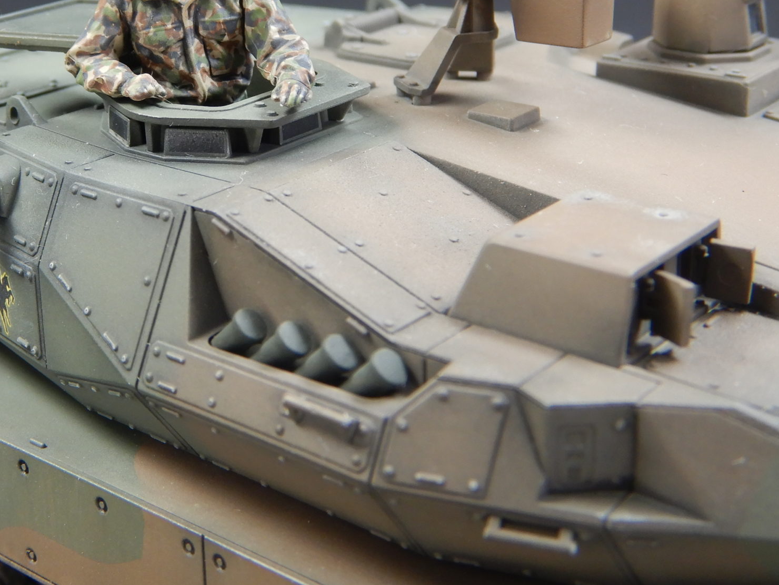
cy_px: 129
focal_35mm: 64
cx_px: 202
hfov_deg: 29.8
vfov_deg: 22.7
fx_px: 1440
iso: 140
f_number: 4.2
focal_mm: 6.6
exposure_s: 1/30
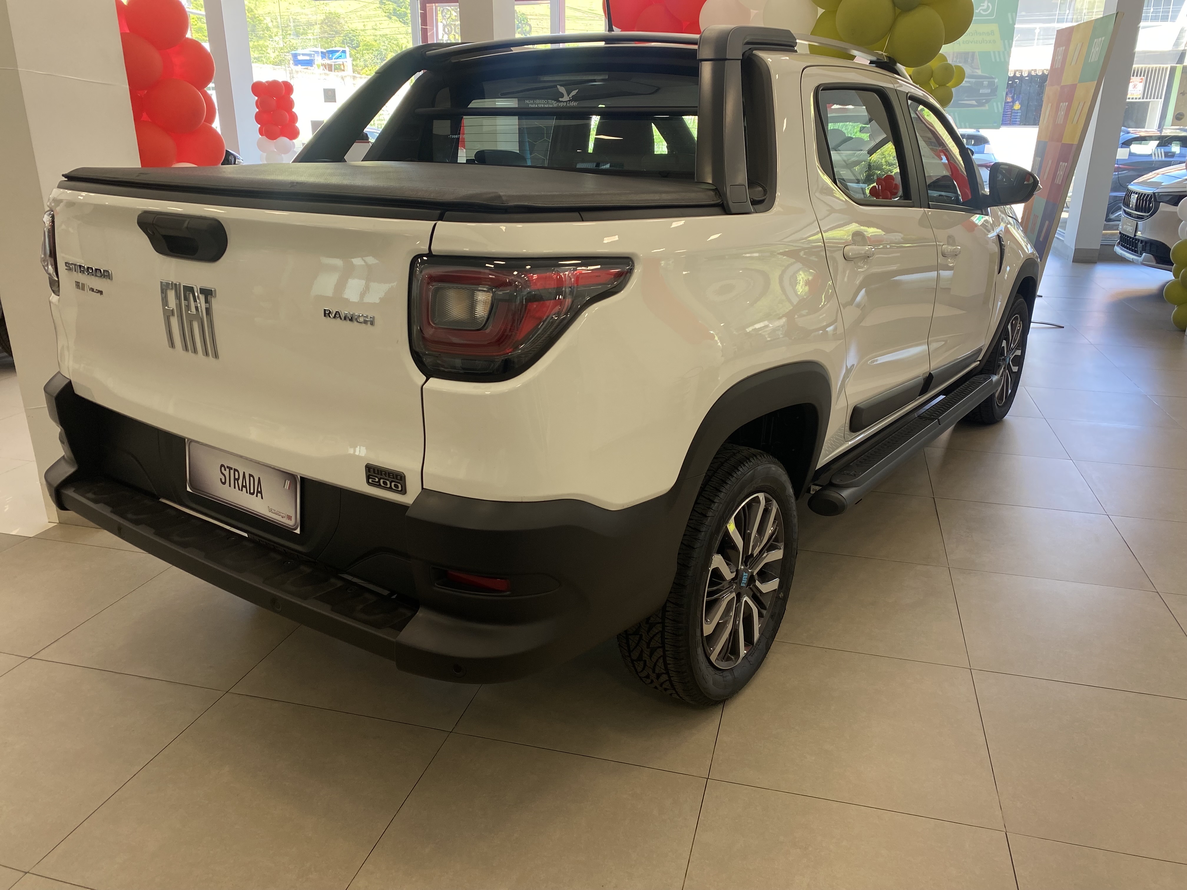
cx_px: 594
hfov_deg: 67.3
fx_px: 892
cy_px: 445
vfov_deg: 53.1
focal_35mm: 26
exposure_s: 1/122
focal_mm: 4.25
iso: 50
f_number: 1.8
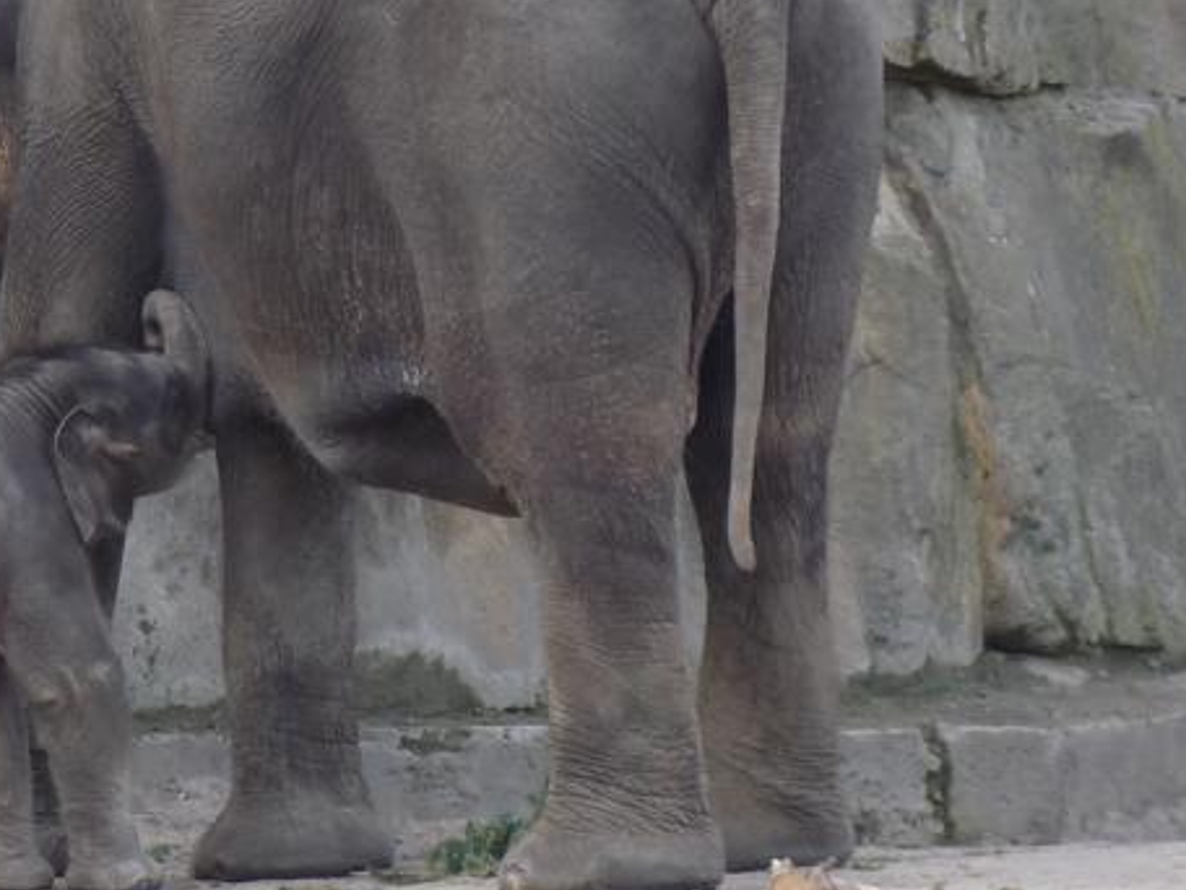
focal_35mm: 765
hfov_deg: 2.6
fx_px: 26210
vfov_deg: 1.9
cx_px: 216
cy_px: 406
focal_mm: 54.4
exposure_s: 1/125
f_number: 4
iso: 100
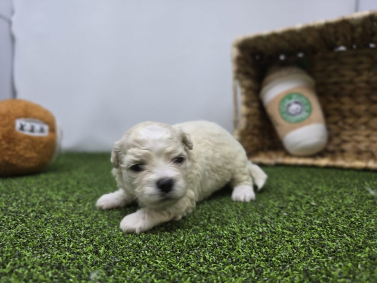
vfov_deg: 58.9
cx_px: 188
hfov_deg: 73.9
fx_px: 250
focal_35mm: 23
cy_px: 142
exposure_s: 1/120
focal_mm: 6.3
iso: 50
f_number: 1.7
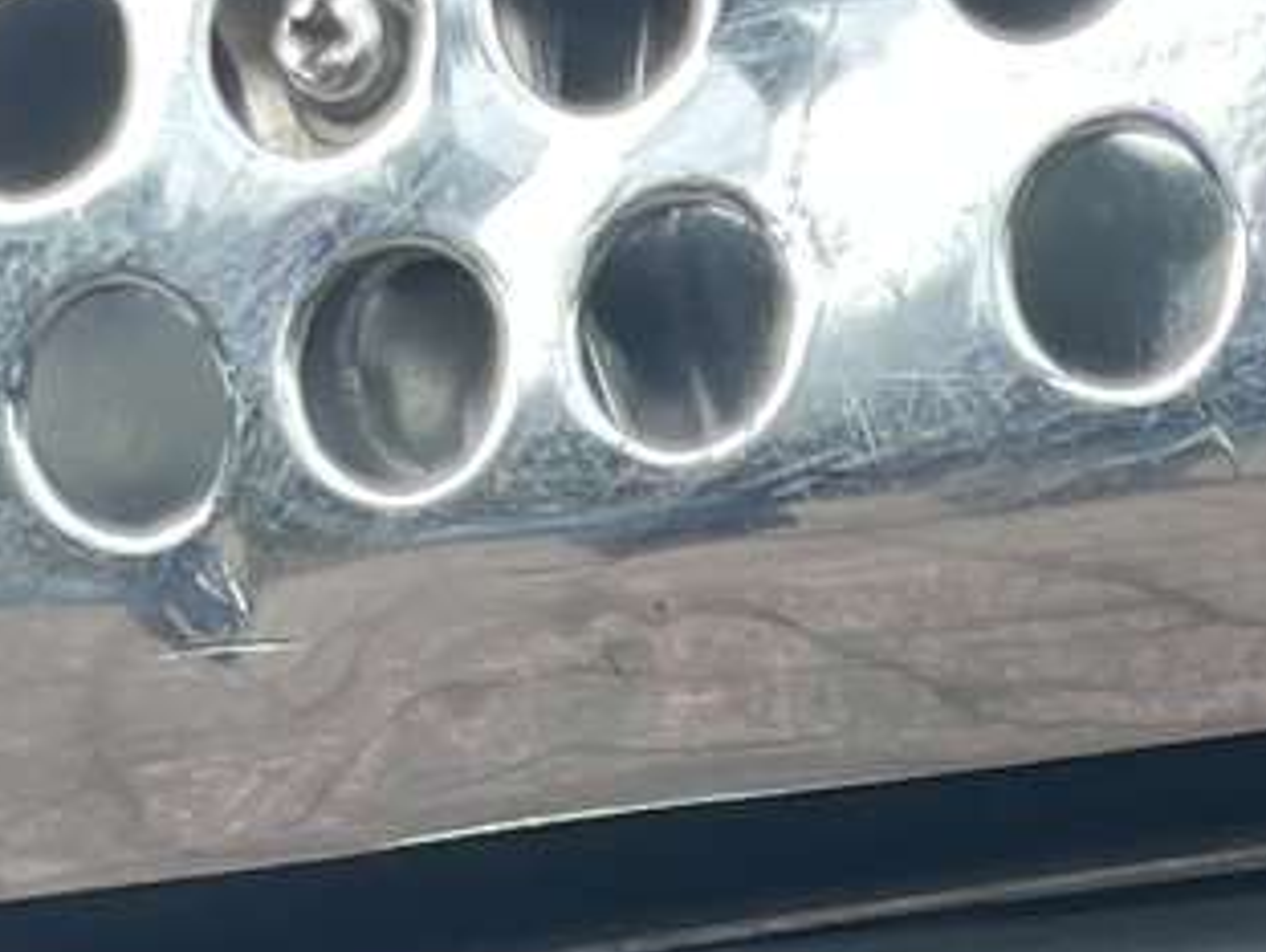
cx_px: 3318
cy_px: 2962
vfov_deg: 7.7
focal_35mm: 167
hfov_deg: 9.9
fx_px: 6115
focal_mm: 4.2
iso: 40
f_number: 1.6
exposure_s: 1/121
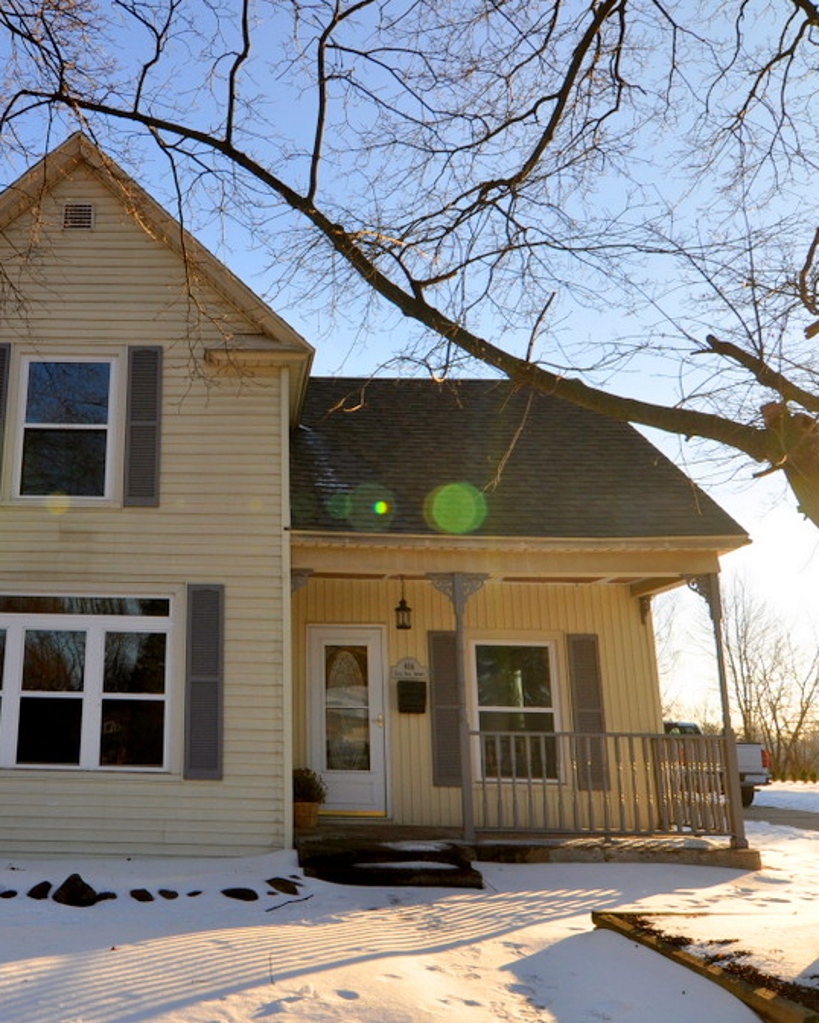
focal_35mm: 30
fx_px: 909
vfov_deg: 58.8
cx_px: 216
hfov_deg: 46.9
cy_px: 515
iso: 200
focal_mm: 14
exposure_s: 1/250
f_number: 8
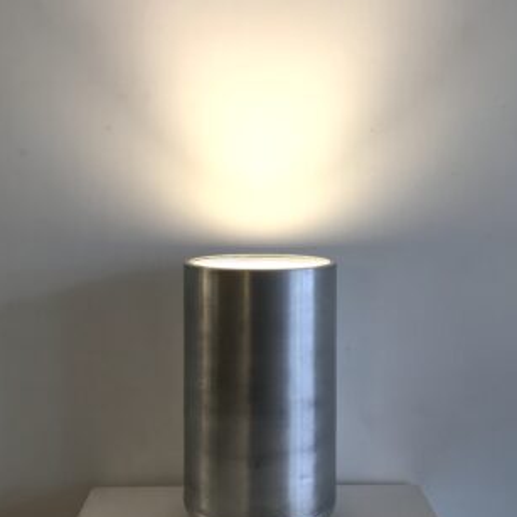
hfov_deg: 42.8
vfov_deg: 42.8
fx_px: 659
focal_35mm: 39
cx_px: 261
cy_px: 232
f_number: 2.2
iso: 25
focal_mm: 4.15
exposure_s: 1/33
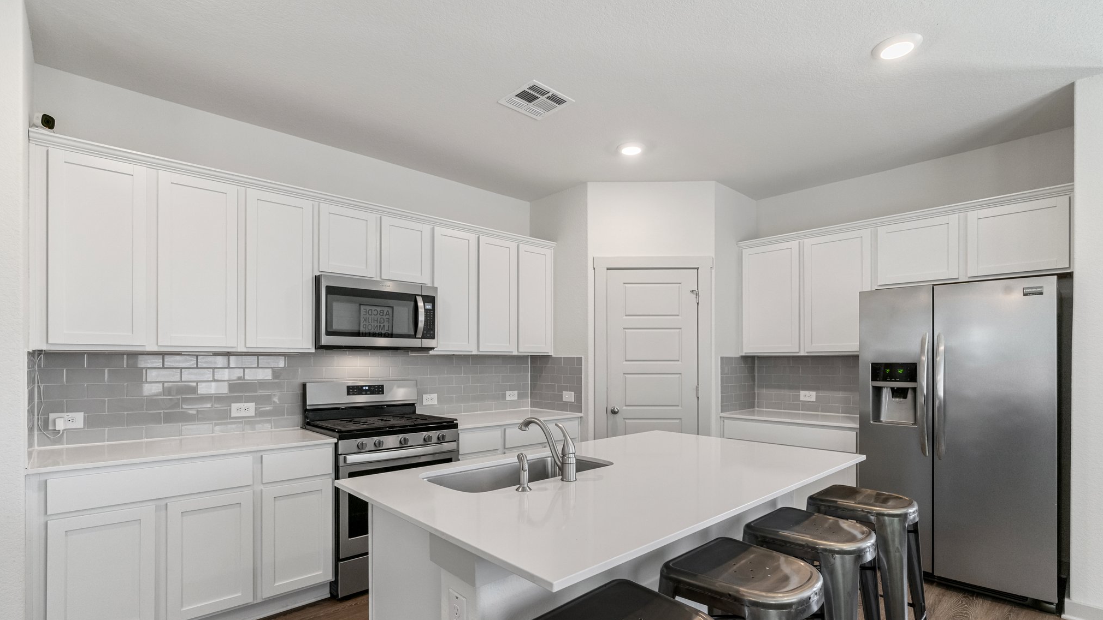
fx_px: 497
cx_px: 558
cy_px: 362
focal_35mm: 17
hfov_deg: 95.9
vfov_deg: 63.5
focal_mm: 16
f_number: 8
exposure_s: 1/40
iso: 2000
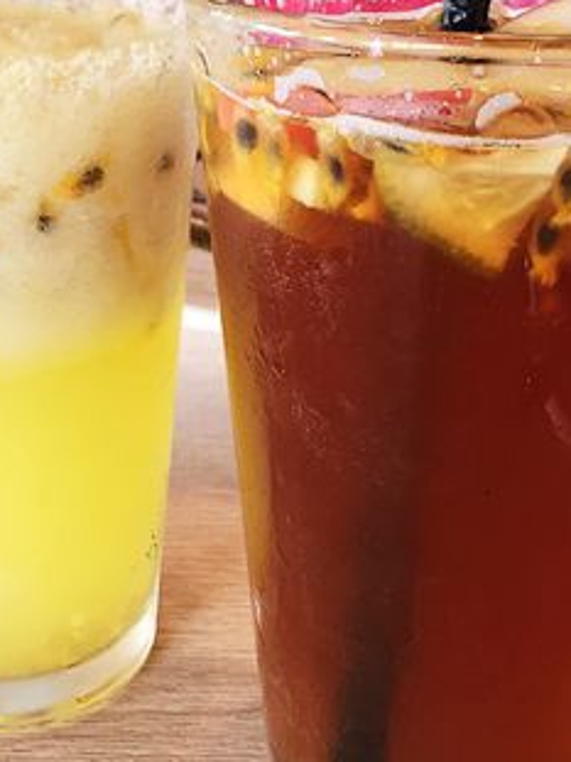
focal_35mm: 56
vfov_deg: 34.1
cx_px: 250
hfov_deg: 26.1
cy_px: 262
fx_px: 1232
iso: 100
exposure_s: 1/30
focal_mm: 4.15
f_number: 2.2
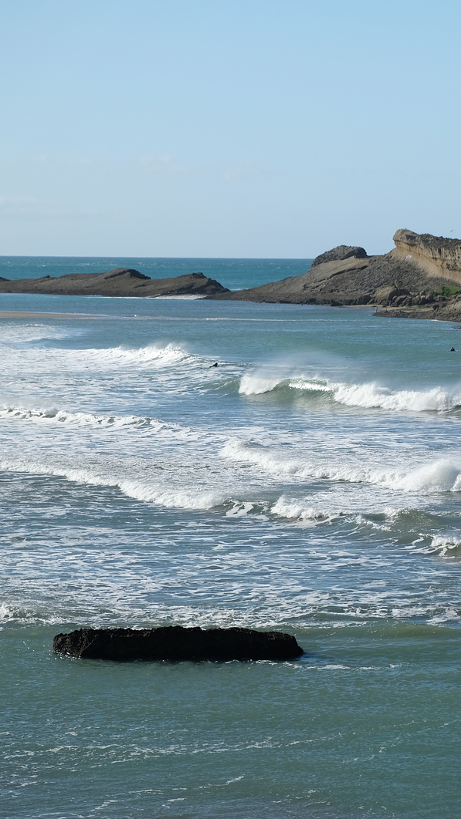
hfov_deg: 9.2
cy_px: 409
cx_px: 484
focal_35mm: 131
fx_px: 2848
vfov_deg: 16.4
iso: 250
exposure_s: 1/1000
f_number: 4
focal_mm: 55
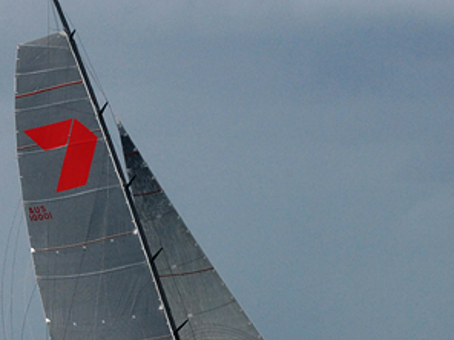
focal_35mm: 298
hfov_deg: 6.6
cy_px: 203
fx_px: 3908
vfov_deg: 5.0
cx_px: 230
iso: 400
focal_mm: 102
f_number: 8
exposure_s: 1/1000
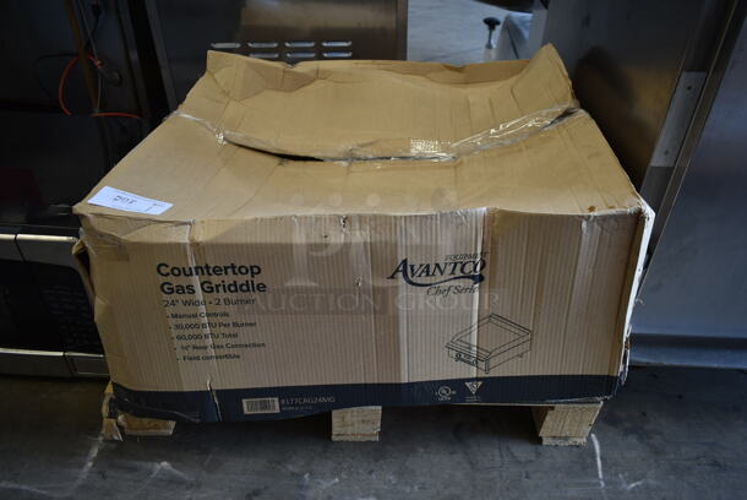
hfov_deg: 67.3
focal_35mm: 27
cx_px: 374
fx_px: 561
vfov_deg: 48.0
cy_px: 250
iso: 160
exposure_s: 1/30
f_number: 3.5
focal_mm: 18
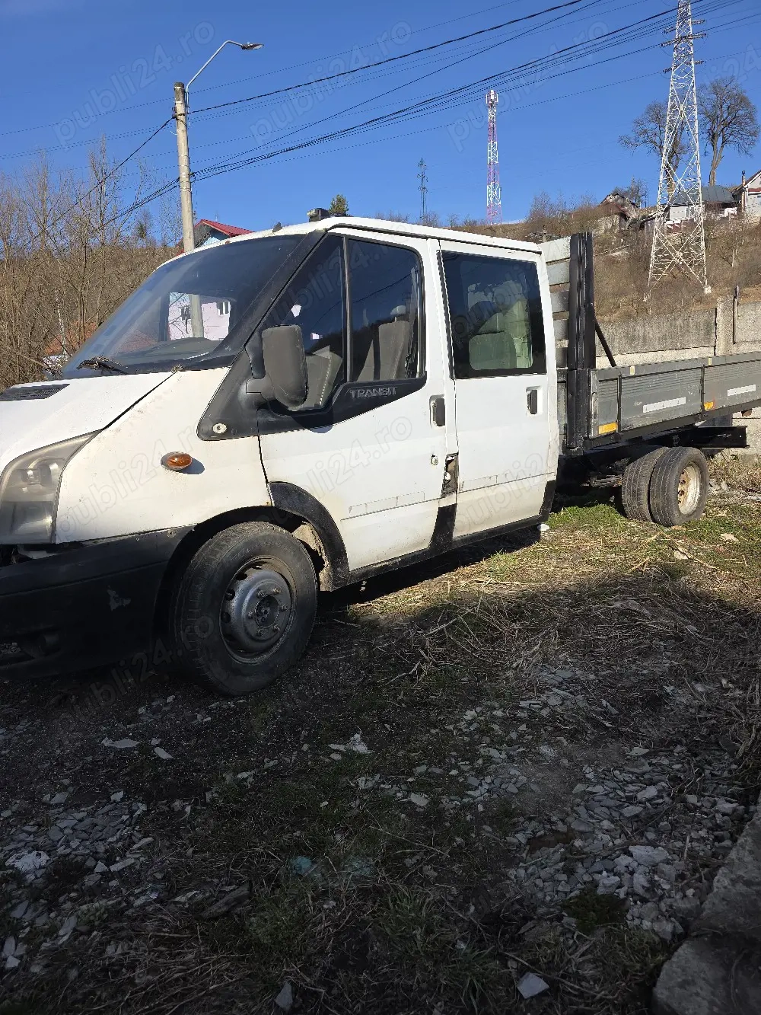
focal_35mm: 23
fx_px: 674
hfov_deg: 58.9
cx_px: 380
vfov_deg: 73.9
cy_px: 508
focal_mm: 6.3
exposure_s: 1/769
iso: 12
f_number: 1.7
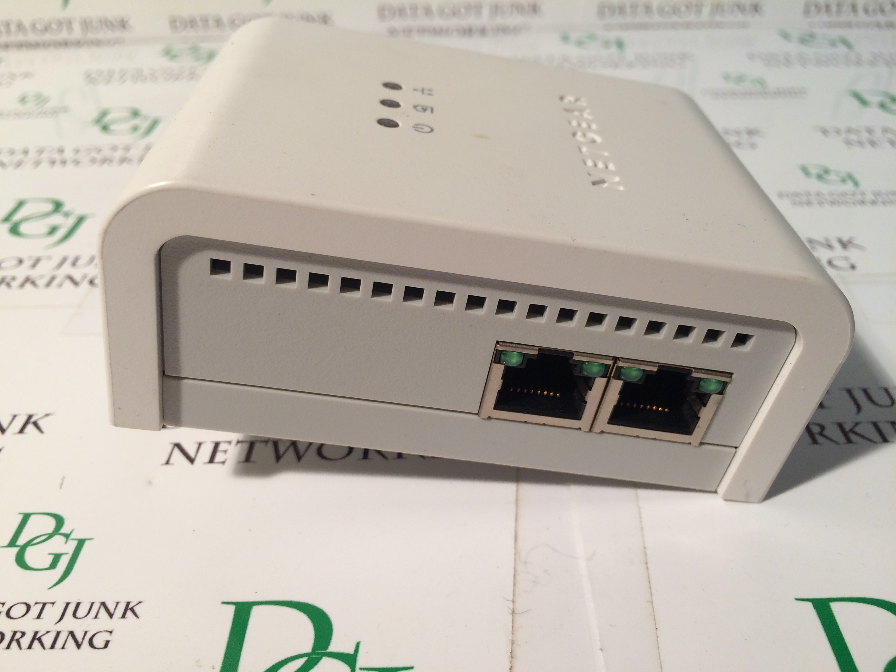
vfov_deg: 48.2
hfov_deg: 61.7
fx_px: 751
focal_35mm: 29
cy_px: 336
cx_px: 448
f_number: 2.2
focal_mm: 4.15
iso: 40
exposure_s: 1/120
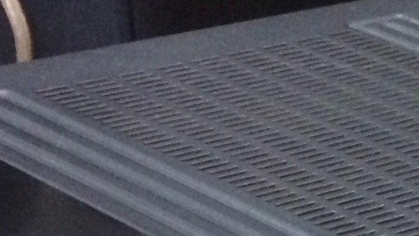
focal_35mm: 159
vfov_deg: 7.1
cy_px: 609
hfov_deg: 12.4
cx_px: 749
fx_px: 1766
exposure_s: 1/25
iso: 320
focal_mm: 4.15
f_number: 2.2
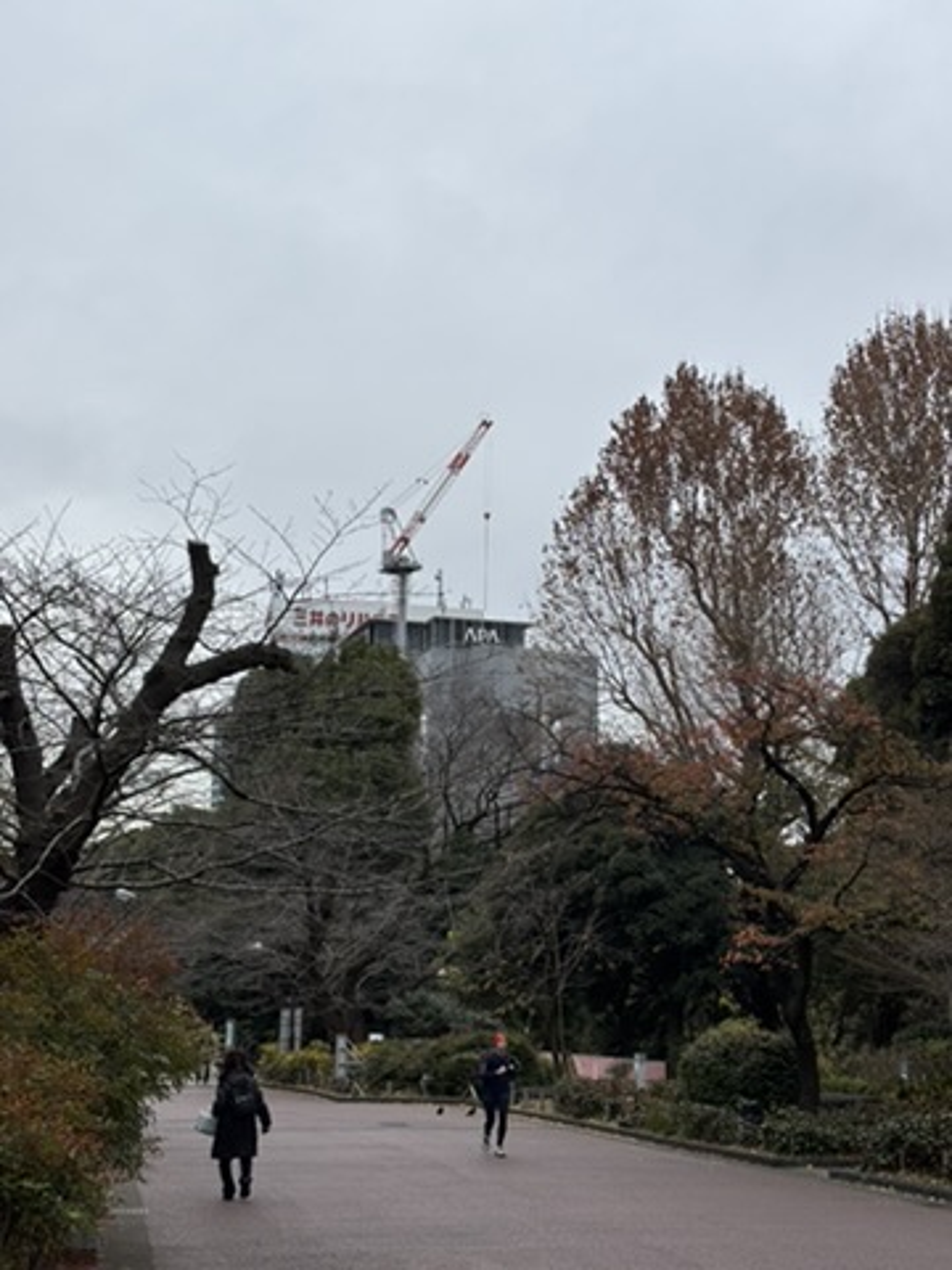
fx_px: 1907
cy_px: 635
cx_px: 476
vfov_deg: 36.8
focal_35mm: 52
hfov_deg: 28.0
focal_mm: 5.96
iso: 40
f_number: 1.6
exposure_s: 1/1592
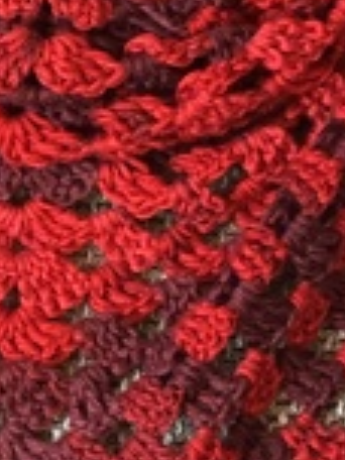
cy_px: 409
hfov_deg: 9.6
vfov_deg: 12.8
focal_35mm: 153
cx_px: -82
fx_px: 2033
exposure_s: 1/33
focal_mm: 4.15
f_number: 2.2
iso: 160
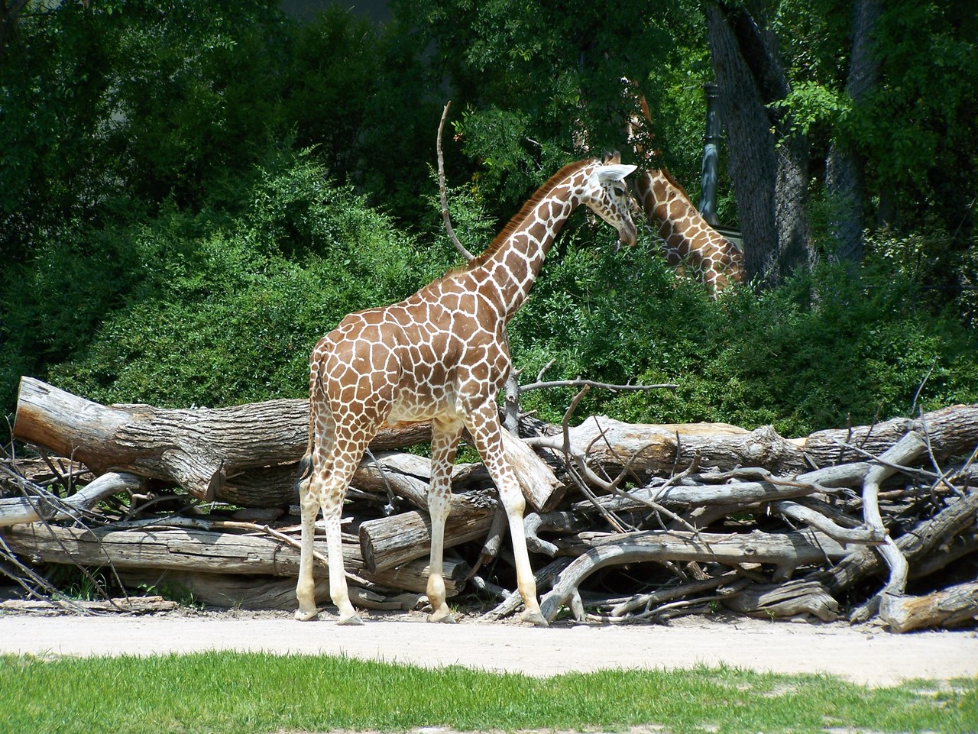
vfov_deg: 8.8
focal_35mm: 169
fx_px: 4777
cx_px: 489
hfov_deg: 11.7
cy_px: 367
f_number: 3.2
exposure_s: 1/1000
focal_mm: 28
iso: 80
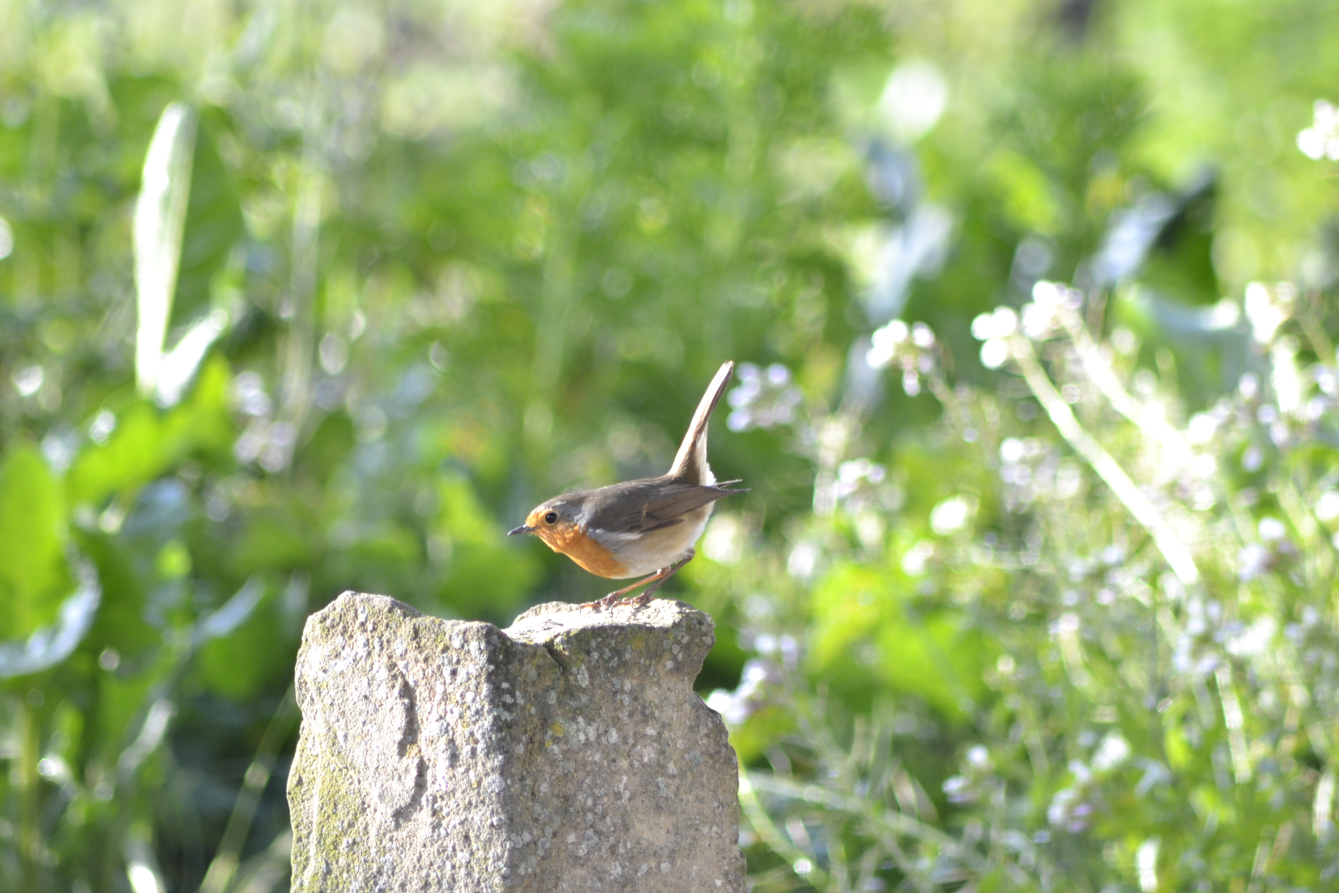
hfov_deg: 4.6
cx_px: 670
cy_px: 446
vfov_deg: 3.1
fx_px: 16736
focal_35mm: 450
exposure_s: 1/320
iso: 800
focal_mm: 300
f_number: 6.3
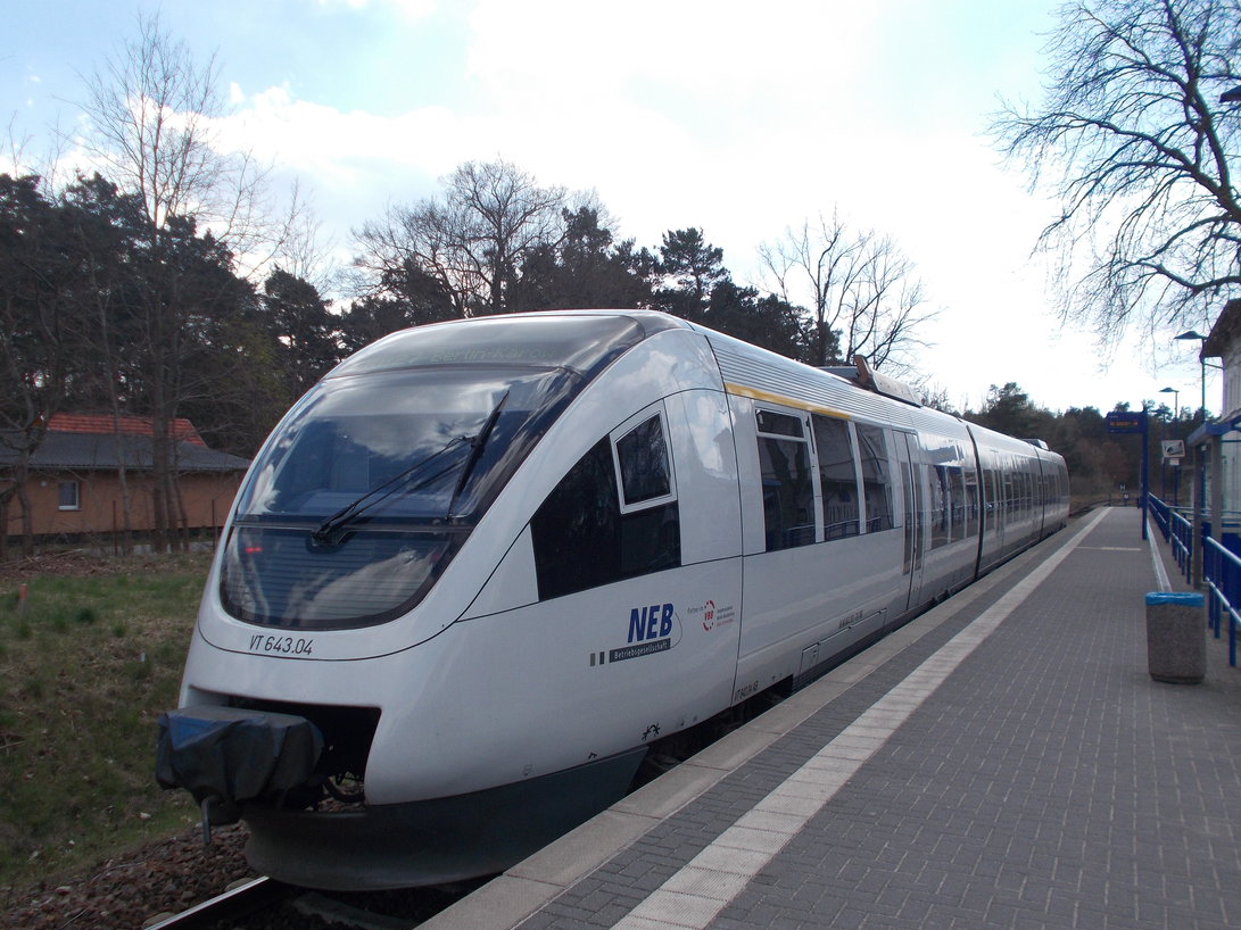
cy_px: 503
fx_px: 1183
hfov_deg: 55.3
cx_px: 591
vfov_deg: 42.9
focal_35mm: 33
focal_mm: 5.3
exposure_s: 1/125
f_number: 8.6
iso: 80
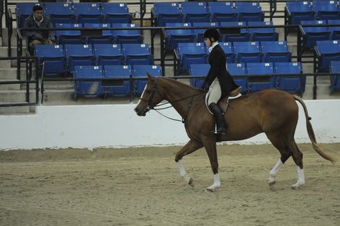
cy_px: 119
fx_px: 2558
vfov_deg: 5.1
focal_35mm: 271
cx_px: 214
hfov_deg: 7.6
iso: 6400
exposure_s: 1/400
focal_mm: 200
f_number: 2.8
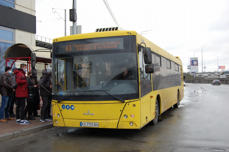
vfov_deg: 31.8
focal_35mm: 42
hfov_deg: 46.4
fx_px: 267
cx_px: 114
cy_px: 76
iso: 280
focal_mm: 28
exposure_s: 1/125
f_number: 5.6
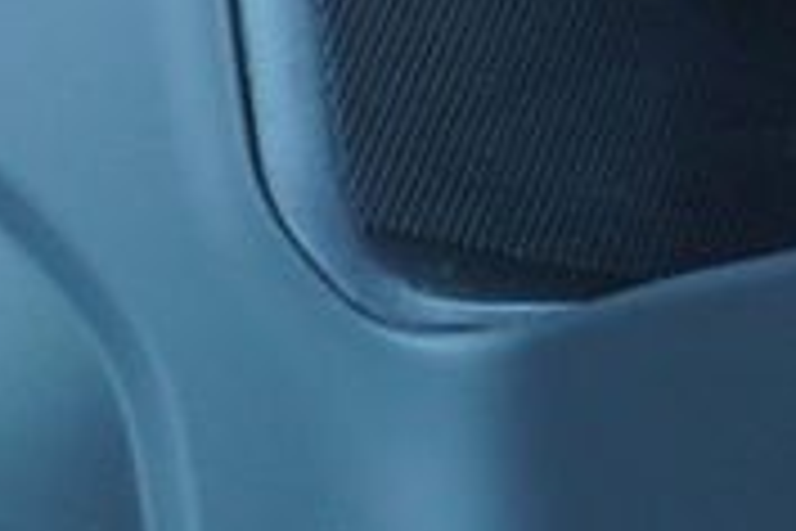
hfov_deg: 11.1
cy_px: 18
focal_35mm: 174
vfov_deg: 7.9
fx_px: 3847
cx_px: -621
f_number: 4
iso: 640
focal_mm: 20
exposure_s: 1/60
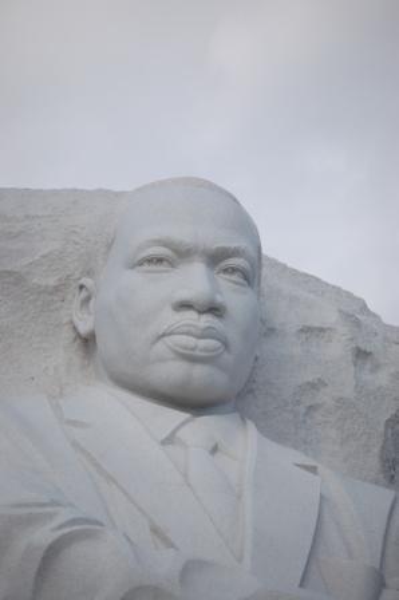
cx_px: 200
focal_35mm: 180
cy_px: 300
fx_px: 2997
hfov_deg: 7.6
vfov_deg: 11.4
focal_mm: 120
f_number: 5
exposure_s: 1/1250
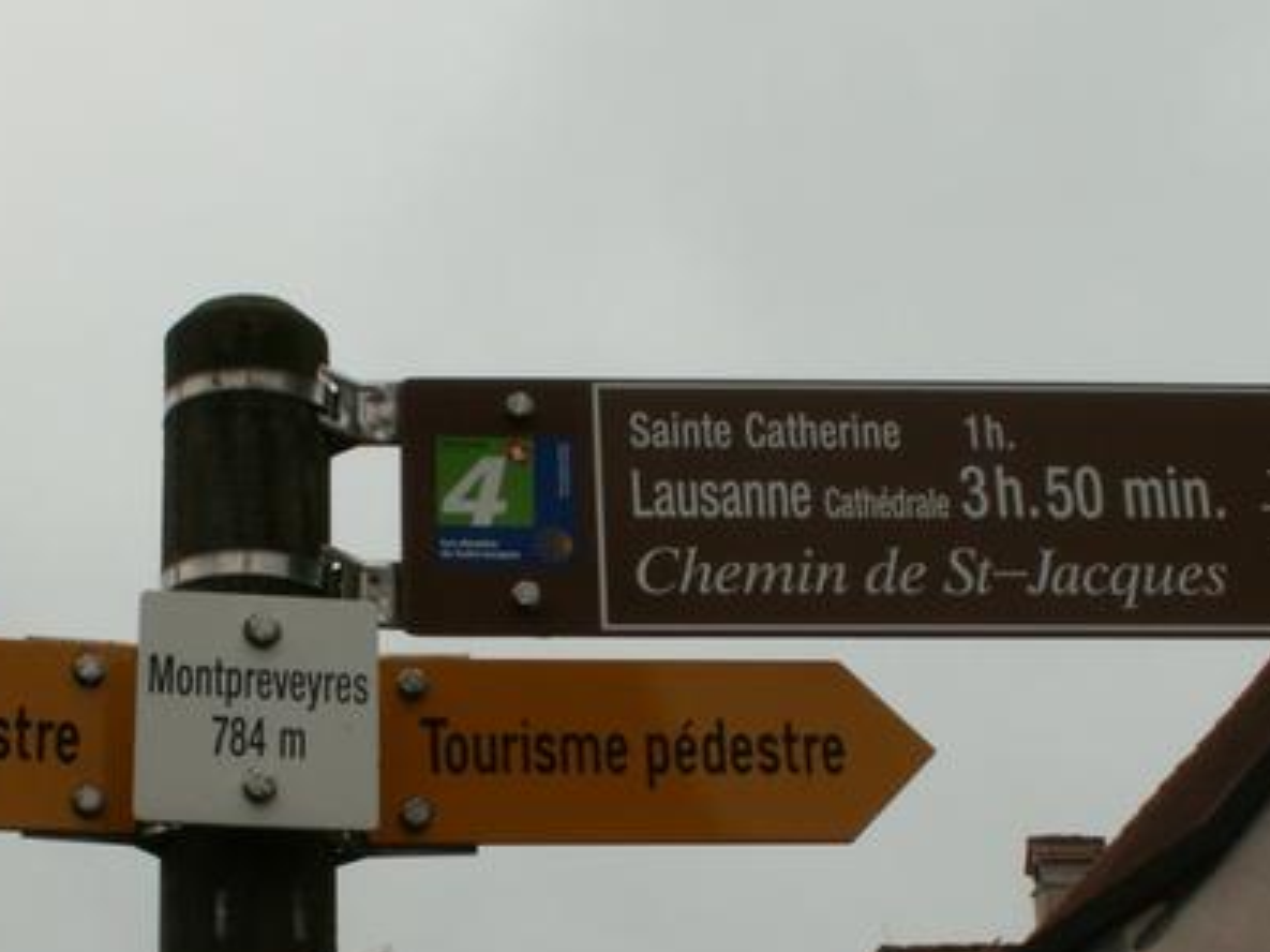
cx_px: 469
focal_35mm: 73
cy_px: 691
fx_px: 2677
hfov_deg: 26.6
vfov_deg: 20.0
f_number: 8
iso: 50
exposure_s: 1/125
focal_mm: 7.49
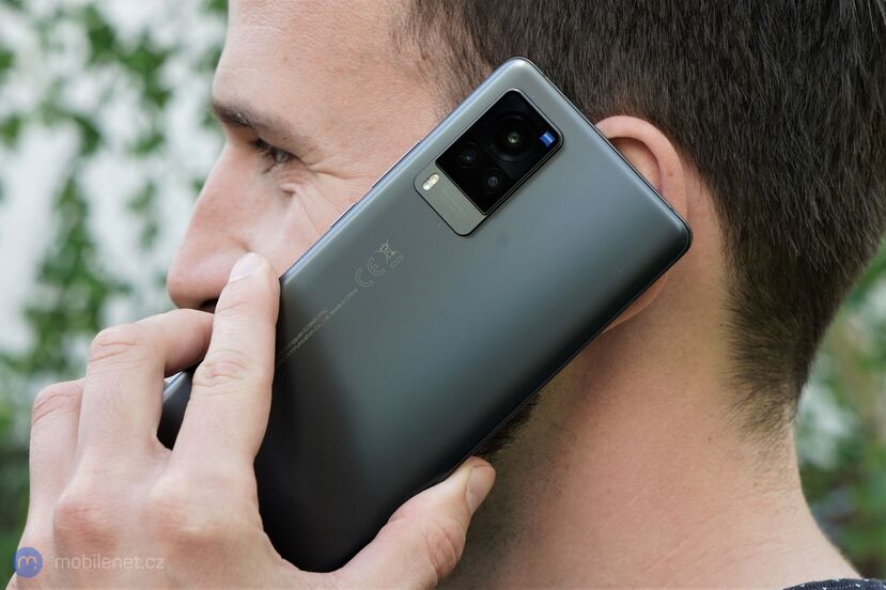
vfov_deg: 19.4
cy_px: 295
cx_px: 443
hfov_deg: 28.9
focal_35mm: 70
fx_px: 1722
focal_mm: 70
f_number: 8
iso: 800
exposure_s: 1/200
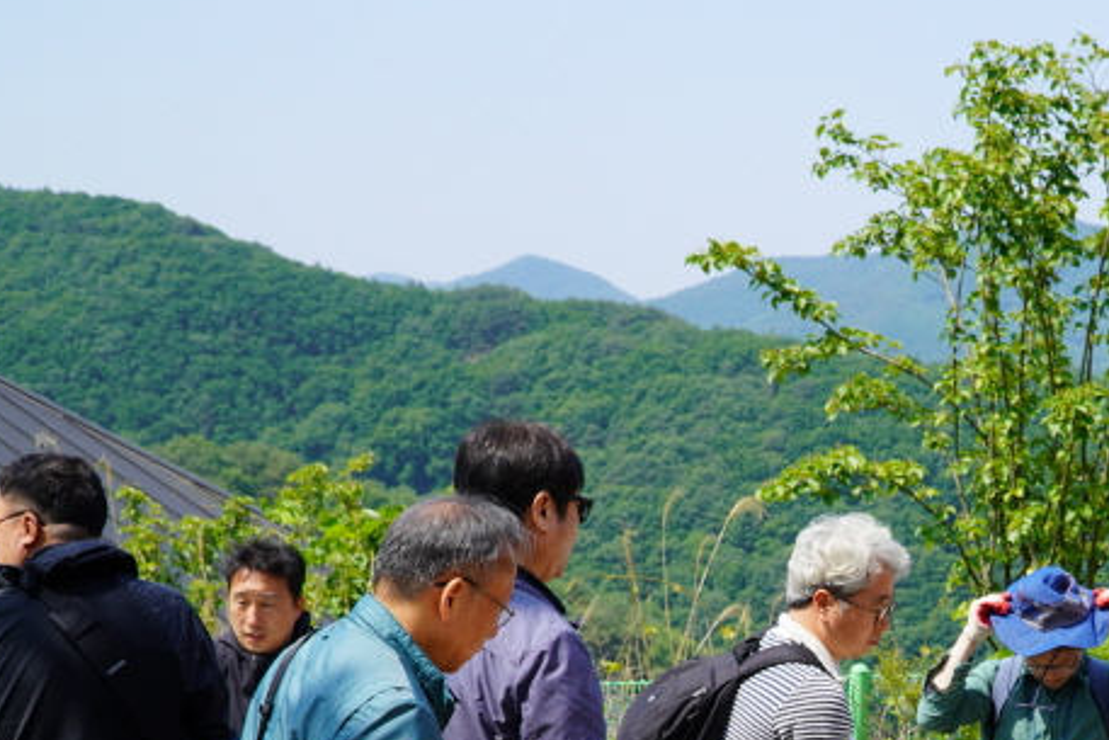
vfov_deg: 18.1
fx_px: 2280
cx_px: 1002
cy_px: 708
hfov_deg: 26.4
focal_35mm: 74
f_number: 5
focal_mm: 25
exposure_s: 1/400
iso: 100
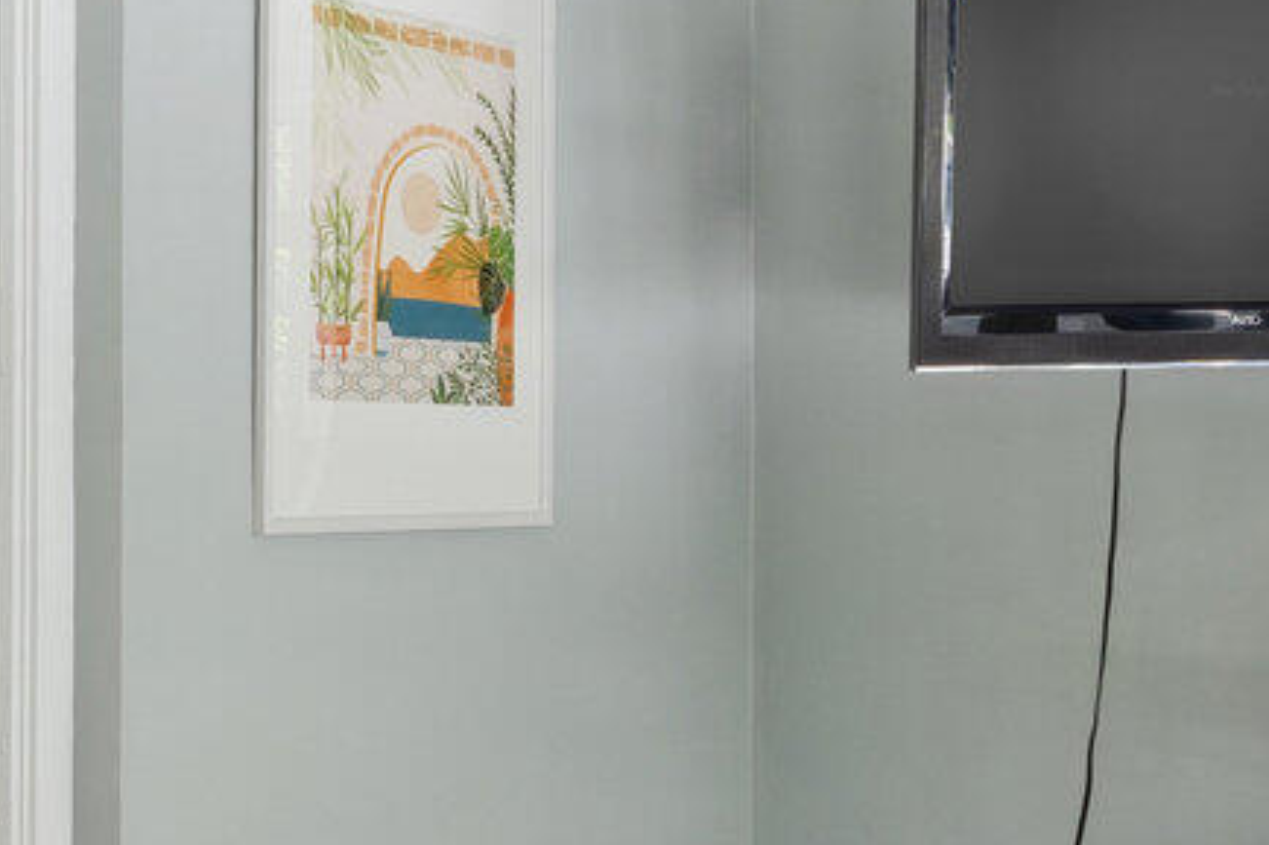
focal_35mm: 62
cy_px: 567
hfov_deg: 32.4
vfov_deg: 21.8
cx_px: 596
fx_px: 2185
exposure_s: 1/80
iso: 250
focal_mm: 14
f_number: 7.1
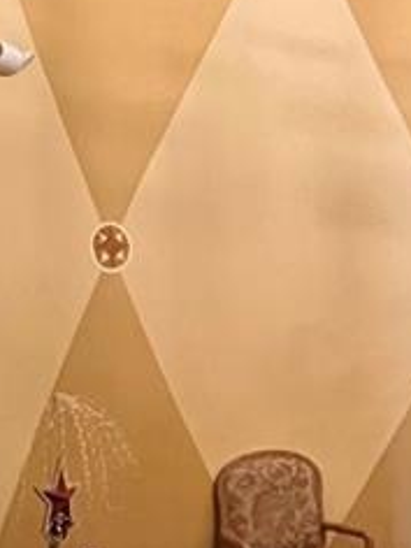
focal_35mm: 66
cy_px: 430
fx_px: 1045
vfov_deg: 28.8
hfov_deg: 19.2
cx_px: 634
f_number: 1.8
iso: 1250
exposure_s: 1/30
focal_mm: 1.57
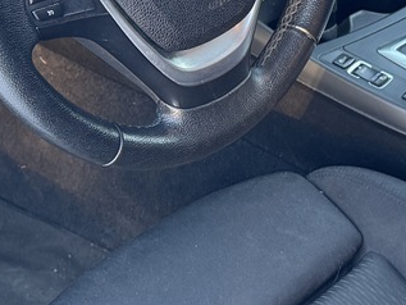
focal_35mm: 109
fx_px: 1279
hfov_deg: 18.0
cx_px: 151
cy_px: 138
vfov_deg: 13.6
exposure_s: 1/60
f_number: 1.78
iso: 320
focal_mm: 6.76
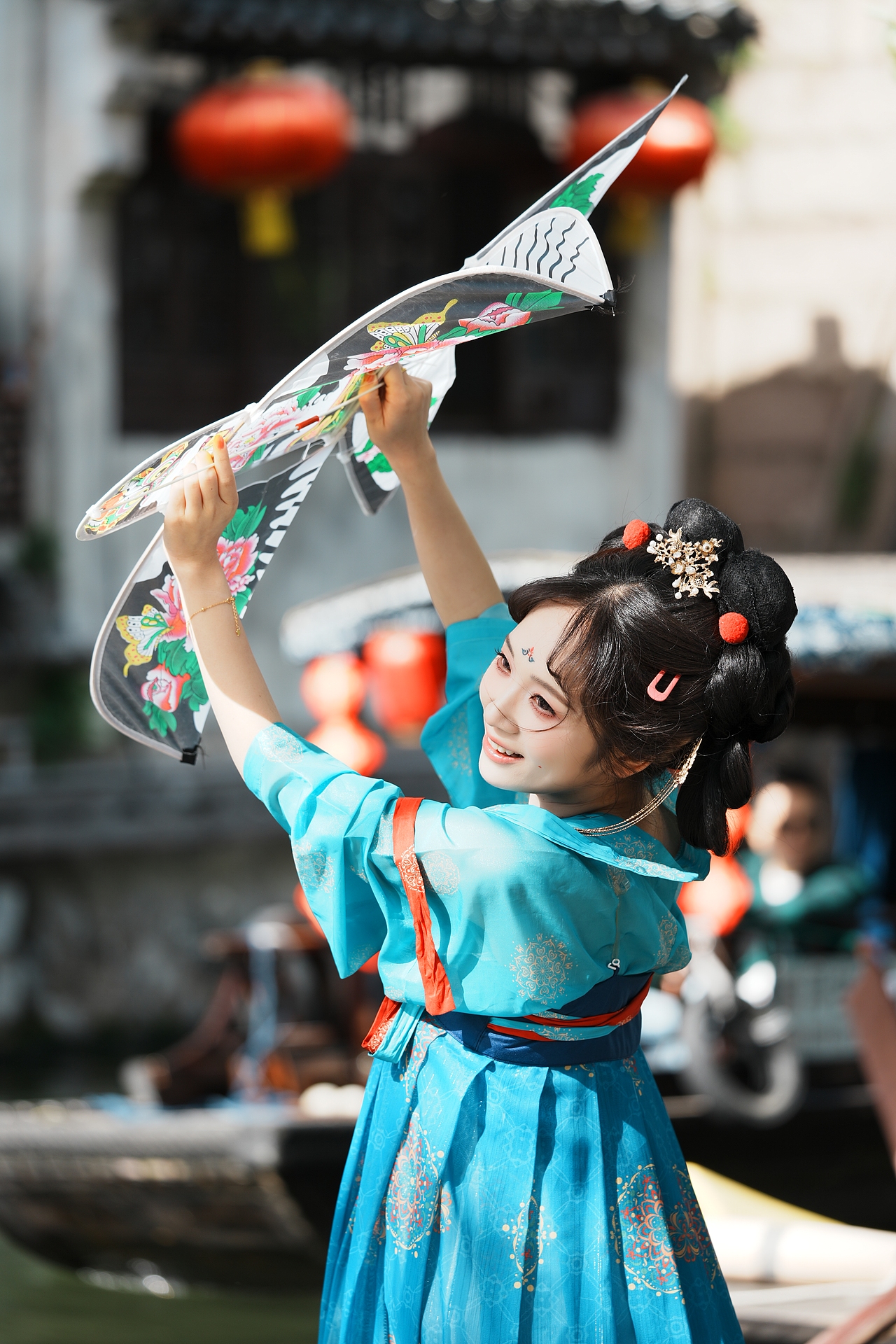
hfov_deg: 8.3
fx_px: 6197
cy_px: 672
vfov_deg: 12.4
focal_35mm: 166
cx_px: 448
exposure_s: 1/320
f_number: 4
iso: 100
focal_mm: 166
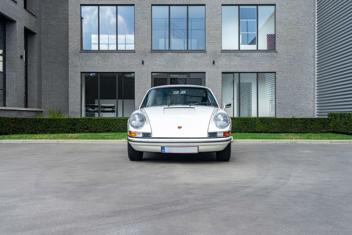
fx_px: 450
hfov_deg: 42.7
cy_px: 118
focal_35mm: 46
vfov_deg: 29.2
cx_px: 176
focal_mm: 46
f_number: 6.3
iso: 80
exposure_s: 1/100
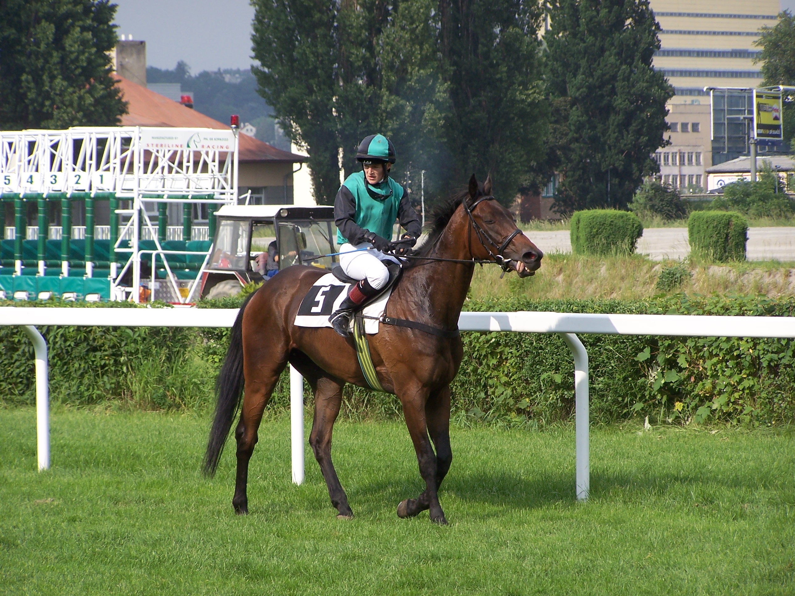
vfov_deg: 6.8
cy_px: 298
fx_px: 5007
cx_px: 398
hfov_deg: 9.1
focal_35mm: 218
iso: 80
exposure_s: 1/1000
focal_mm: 36.2
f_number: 3.2
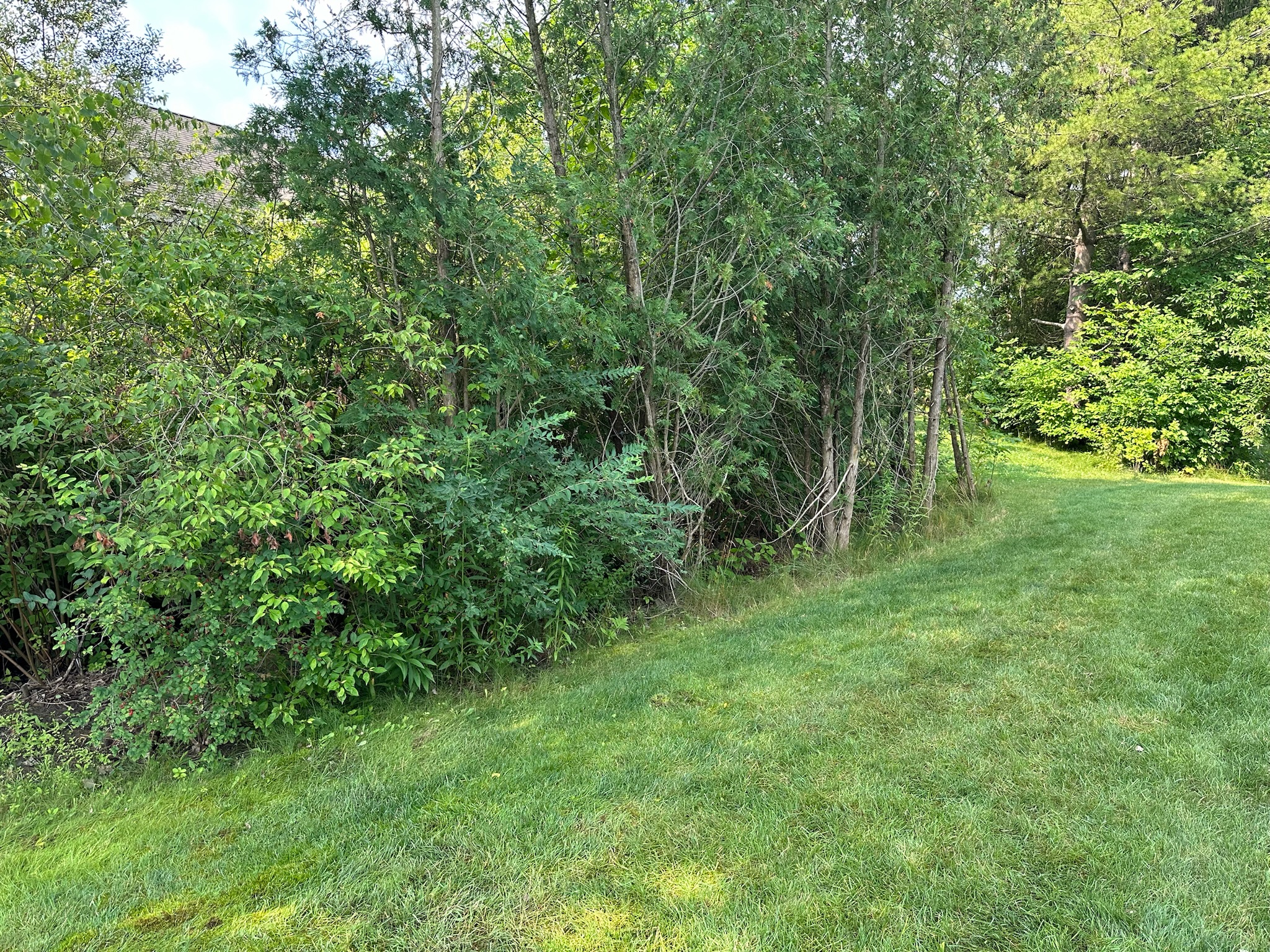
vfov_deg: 56.8
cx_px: 635
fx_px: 881
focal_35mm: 24
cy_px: 476
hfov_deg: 71.6
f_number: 1.78
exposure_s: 1/462
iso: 80
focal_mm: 6.86
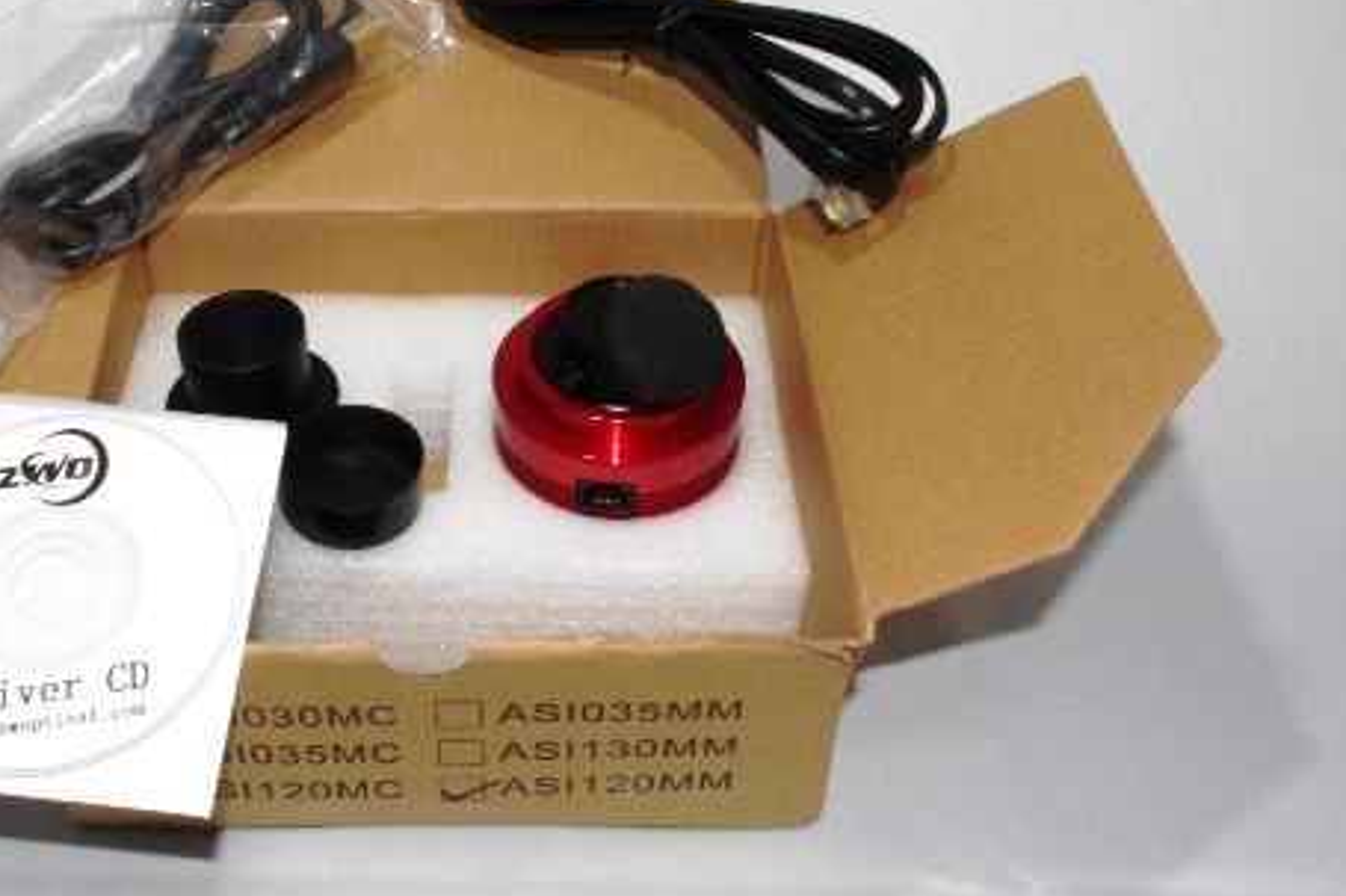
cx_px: 417
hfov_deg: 49.6
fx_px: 1420
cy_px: 306
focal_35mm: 38
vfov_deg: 34.7
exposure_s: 1/15
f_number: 22
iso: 3200
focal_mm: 18
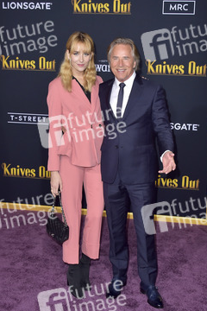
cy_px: 171
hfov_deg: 33.4
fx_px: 345
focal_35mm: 40
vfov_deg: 48.4
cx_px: 107
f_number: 7.1
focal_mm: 36
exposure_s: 1/250
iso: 500
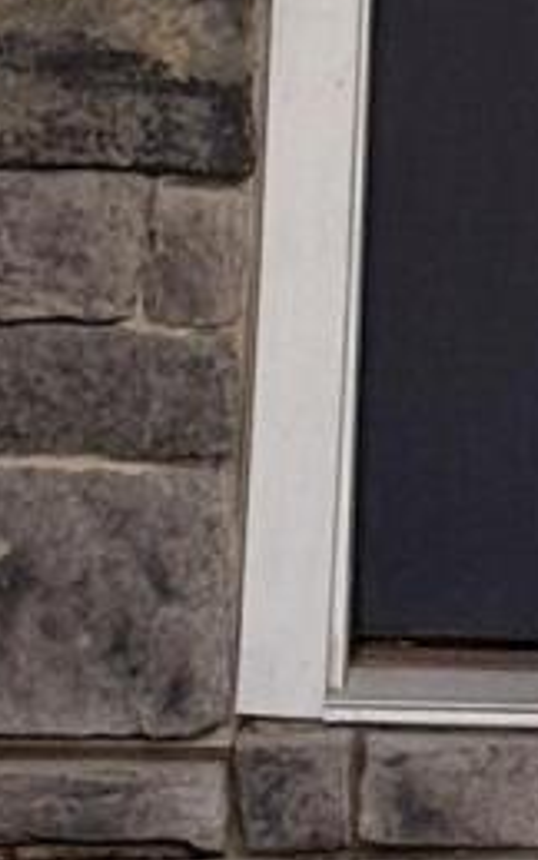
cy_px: -1305
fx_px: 9215
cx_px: 1192
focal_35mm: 393
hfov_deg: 3.3
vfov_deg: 5.2
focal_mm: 6.76
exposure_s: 1/663
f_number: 1.78
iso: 64
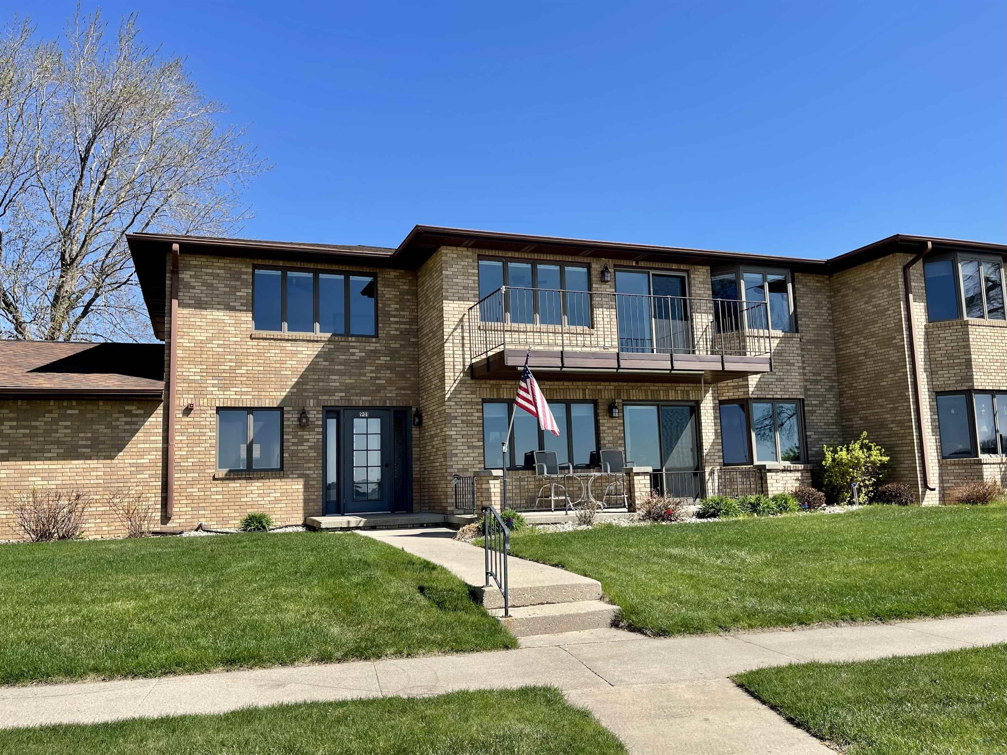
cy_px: 378
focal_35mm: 25
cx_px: 504
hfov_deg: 69.4
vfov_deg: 54.9
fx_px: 727
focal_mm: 5.1
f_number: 1.6
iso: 32
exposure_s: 1/2660
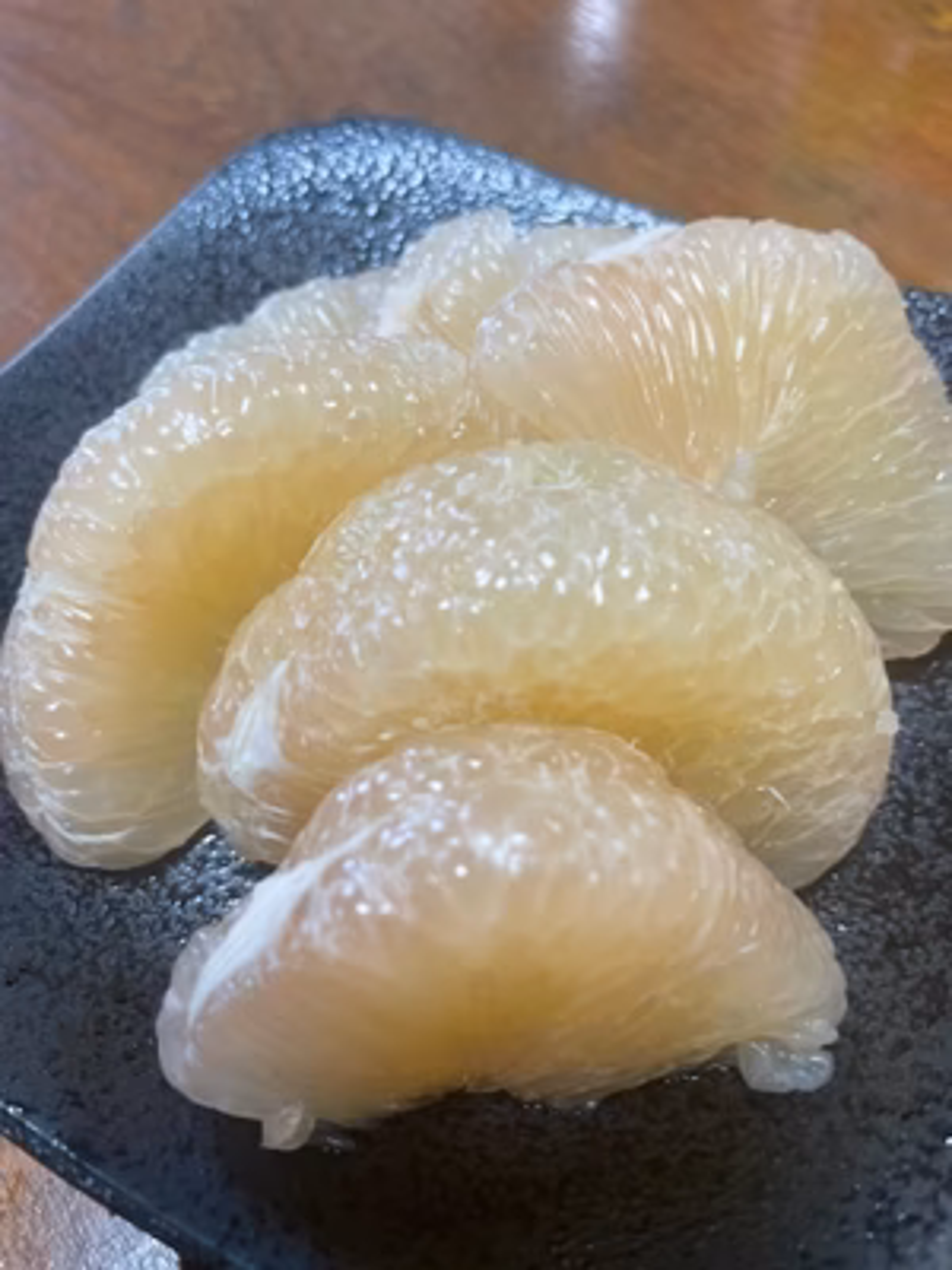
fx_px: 953
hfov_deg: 53.1
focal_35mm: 26
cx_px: 476
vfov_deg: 67.3
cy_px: 635
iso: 80
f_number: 1.6
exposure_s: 1/60
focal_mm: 4.2
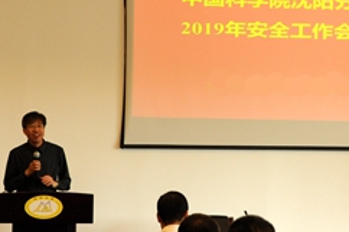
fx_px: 1163
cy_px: 132
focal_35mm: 120
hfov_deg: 17.1
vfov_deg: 11.4
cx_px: 189
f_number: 6.3
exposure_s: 1/80
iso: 3200
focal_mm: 58
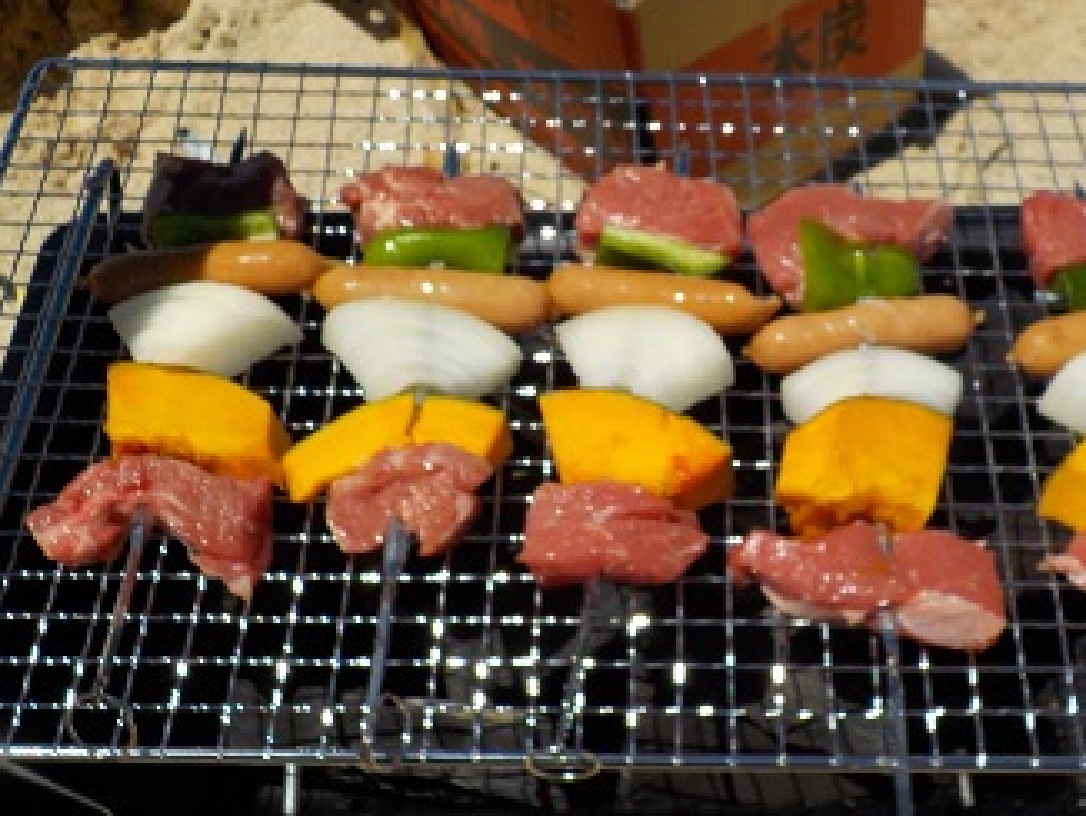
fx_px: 1444
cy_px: 381
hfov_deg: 41.0
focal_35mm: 46
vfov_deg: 31.5
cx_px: 670
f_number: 6.6
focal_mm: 4.1
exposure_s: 1/800
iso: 125
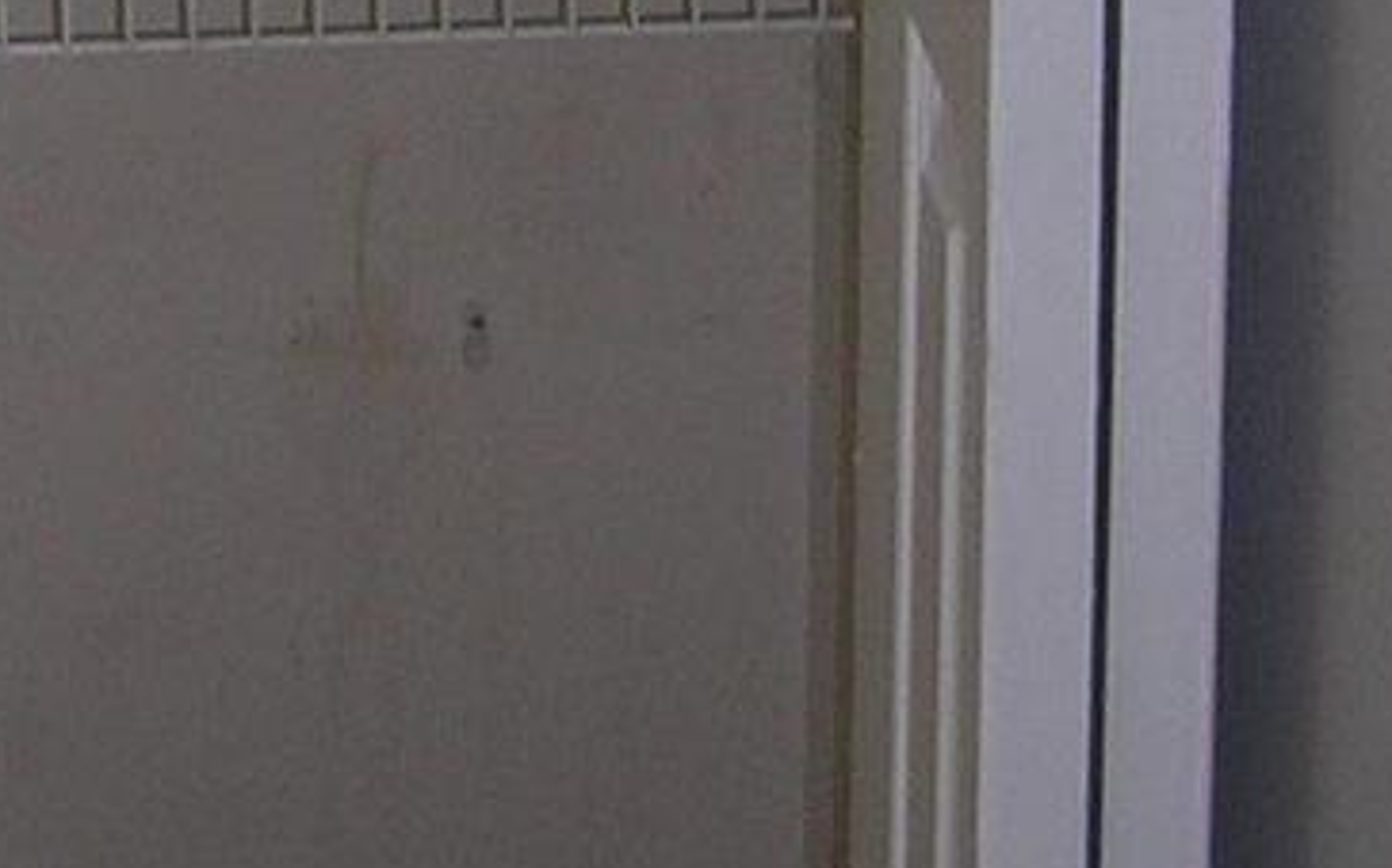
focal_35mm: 170
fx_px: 6445
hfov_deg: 12.2
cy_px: -1491
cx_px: 38
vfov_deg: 7.1
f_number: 2.8
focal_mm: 5.8
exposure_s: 1/60.1
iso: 50
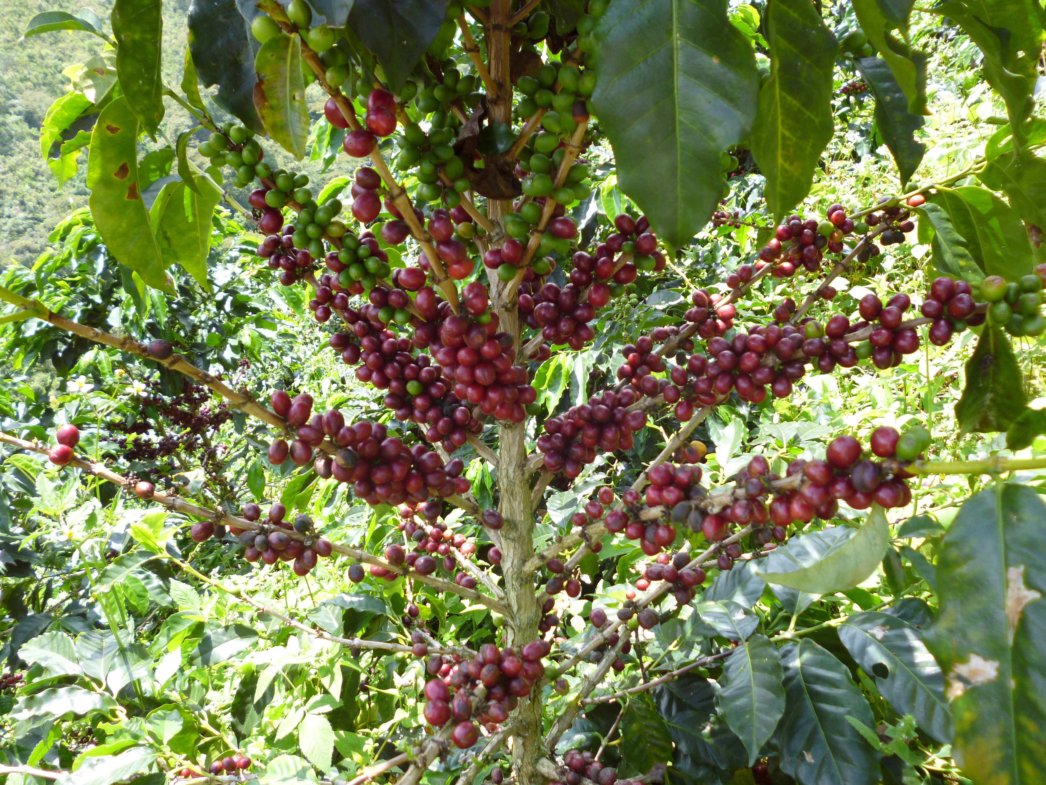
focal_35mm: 28
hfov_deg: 63.4
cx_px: 523
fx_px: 846
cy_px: 392
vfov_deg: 49.7
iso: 100
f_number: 3.1
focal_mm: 5
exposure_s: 1/160
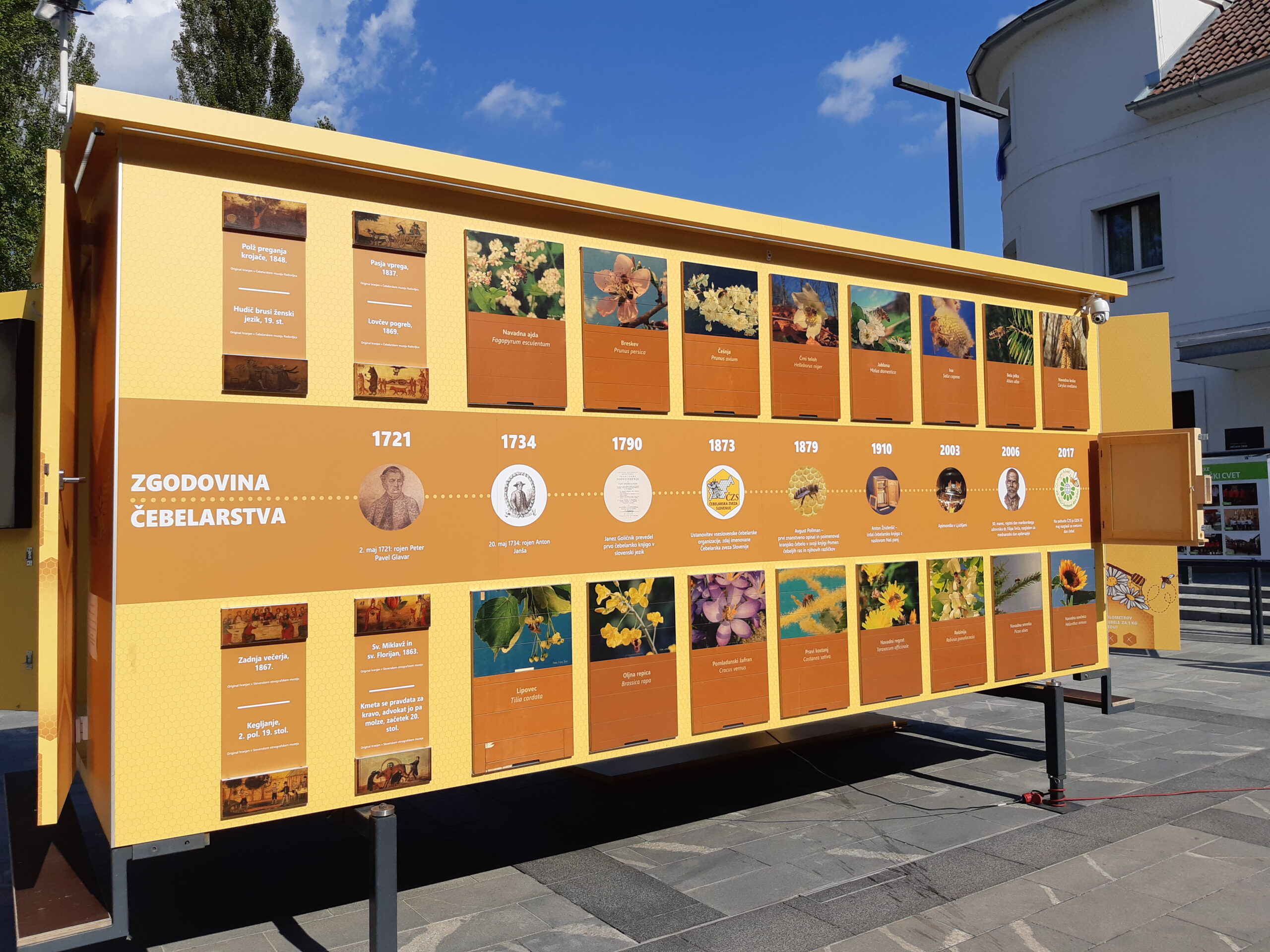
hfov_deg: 67.3
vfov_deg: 53.1
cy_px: 476
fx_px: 954
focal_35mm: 26
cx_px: 635
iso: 40
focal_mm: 3.93
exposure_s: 1/3195
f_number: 1.7
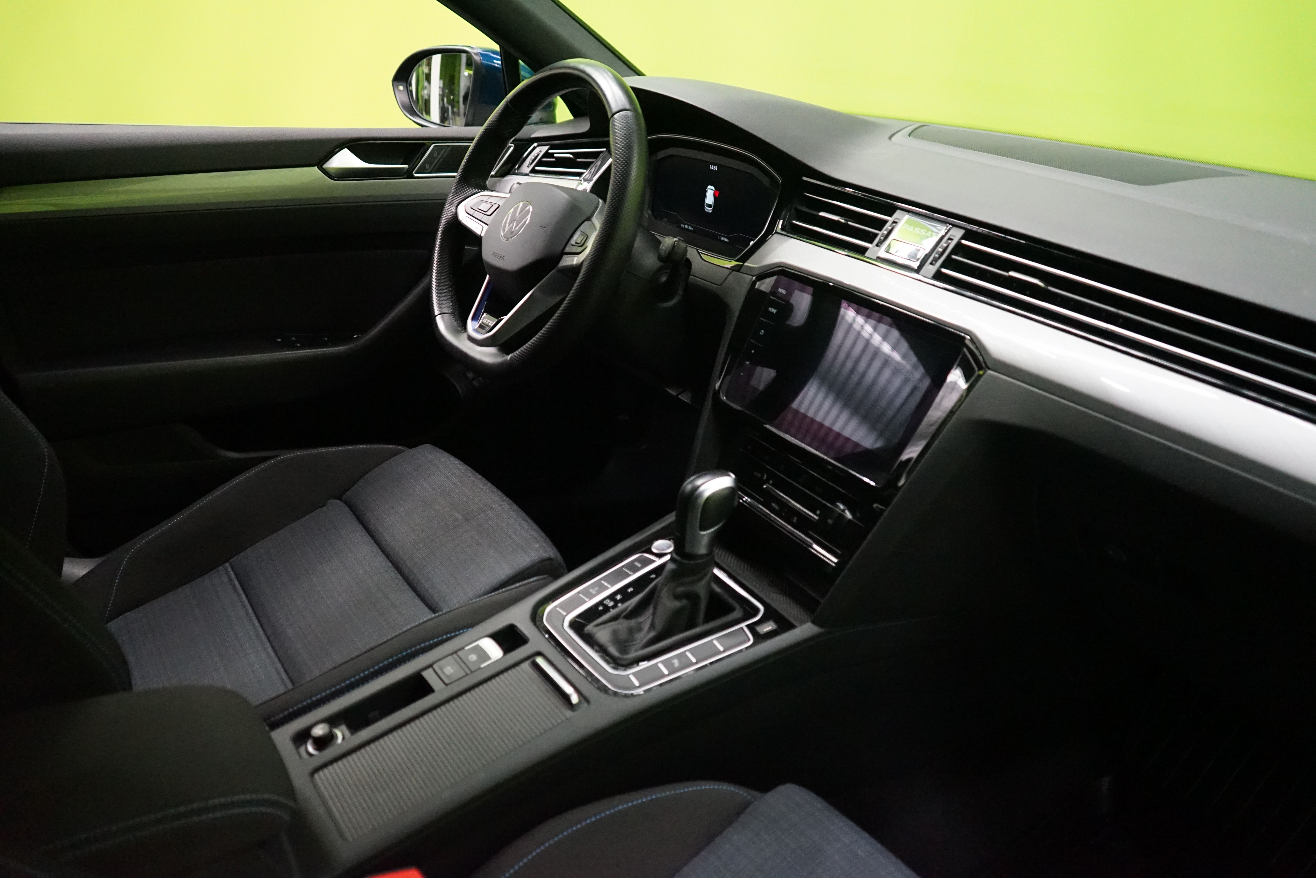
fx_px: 1023
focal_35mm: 28
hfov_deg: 65.5
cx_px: 658
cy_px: 439
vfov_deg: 46.4
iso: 6400
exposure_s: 1/80
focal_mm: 28
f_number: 3.5
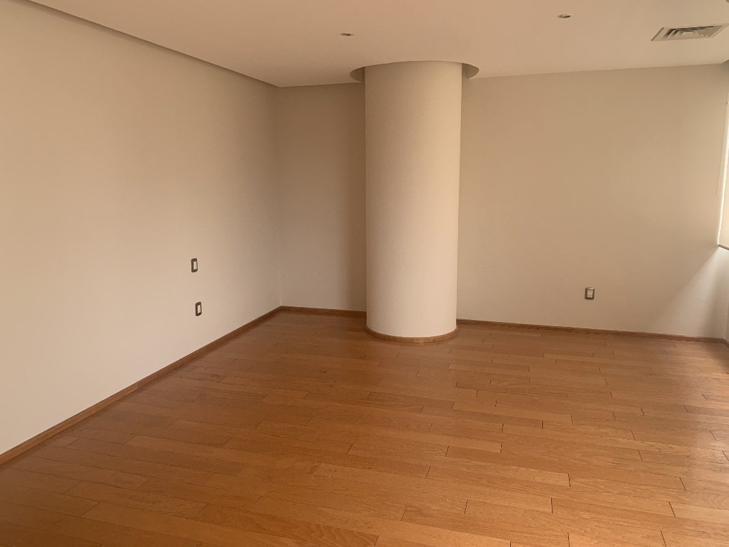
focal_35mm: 26
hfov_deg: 67.3
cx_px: 364
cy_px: 274
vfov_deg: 53.1
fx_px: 548
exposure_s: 1/121
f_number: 1.8
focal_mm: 4.25
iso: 40
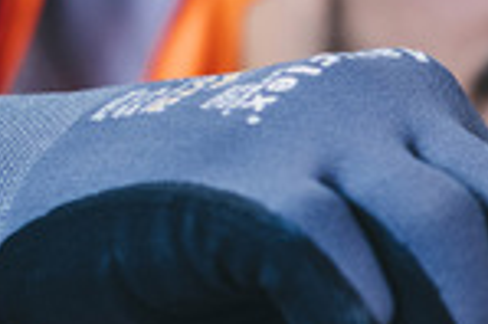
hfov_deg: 8.2
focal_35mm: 244
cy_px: 224
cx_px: 793
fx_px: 3304
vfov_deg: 5.6
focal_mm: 50
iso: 640
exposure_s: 1/400
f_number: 2.8
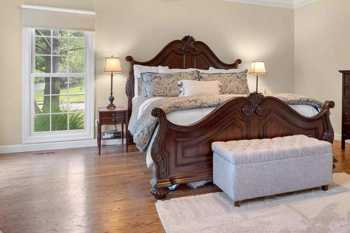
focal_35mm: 27
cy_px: 85
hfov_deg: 66.9
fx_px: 262
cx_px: 205
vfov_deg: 47.4
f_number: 6.3
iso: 400
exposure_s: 1/3
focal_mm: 8
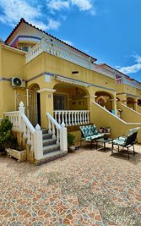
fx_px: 123
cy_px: 113
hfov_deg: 59.5
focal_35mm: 20
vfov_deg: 85.0
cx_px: 62
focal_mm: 2.22
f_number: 2.2
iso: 50
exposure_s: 1/1600
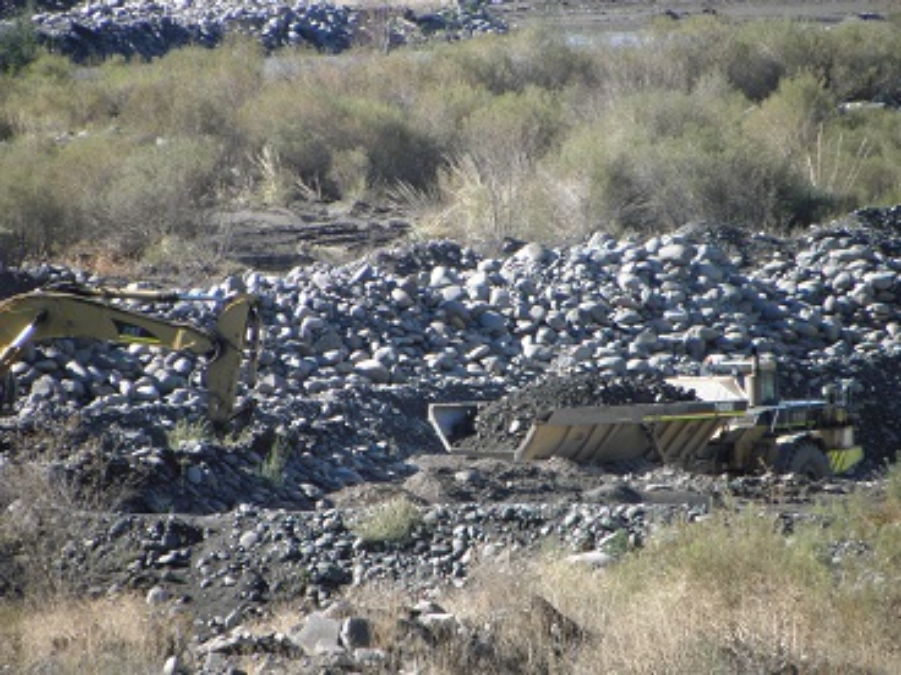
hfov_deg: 2.9
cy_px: 338
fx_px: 17595
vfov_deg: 2.2
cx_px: 450
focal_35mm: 676
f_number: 5
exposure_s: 1/320
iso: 125
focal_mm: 119.6
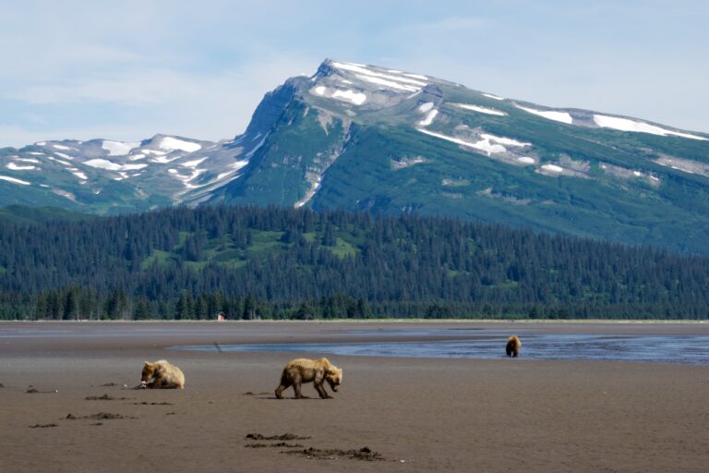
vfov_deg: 11.7
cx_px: 354
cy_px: 236
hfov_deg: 17.5
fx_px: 2304
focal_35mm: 117
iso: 250
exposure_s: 1/40
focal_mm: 78
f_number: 22
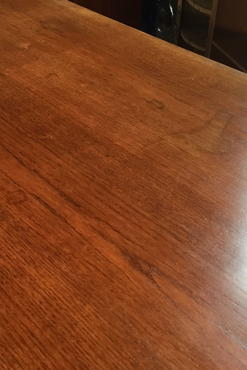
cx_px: 94
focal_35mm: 51
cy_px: 175
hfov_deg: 26.4
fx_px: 525
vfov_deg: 38.9
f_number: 2.4
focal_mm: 3.3
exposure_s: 1/33
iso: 125
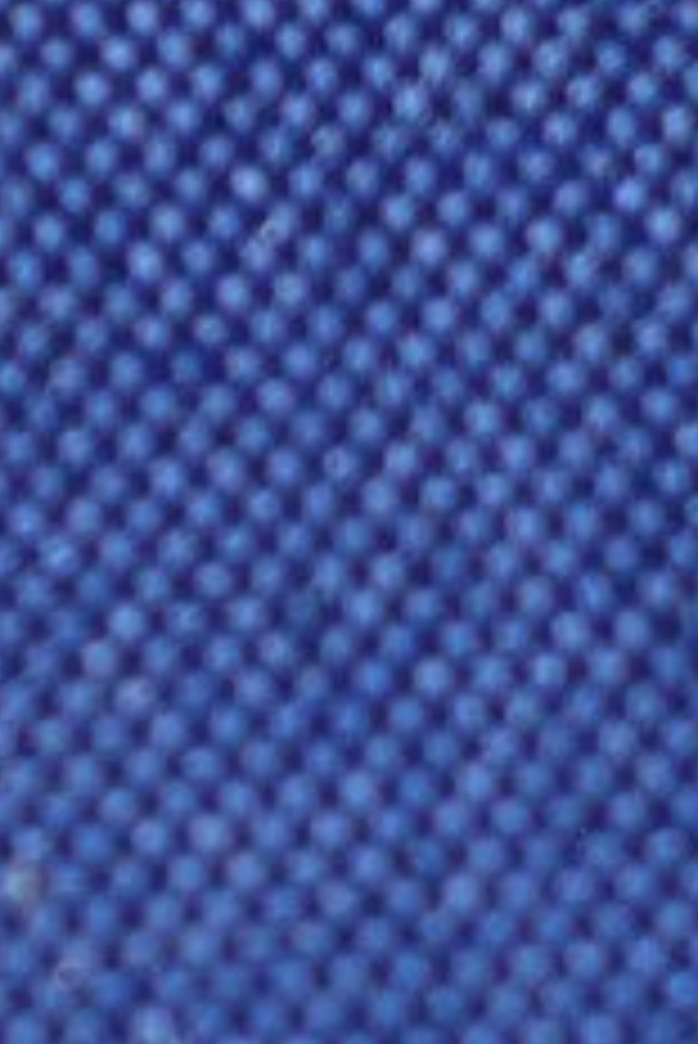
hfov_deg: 3.3
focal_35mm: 407
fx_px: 11818
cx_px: -1851
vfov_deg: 5.0
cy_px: -1053
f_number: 4
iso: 80
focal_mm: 9.8
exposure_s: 1/1.3
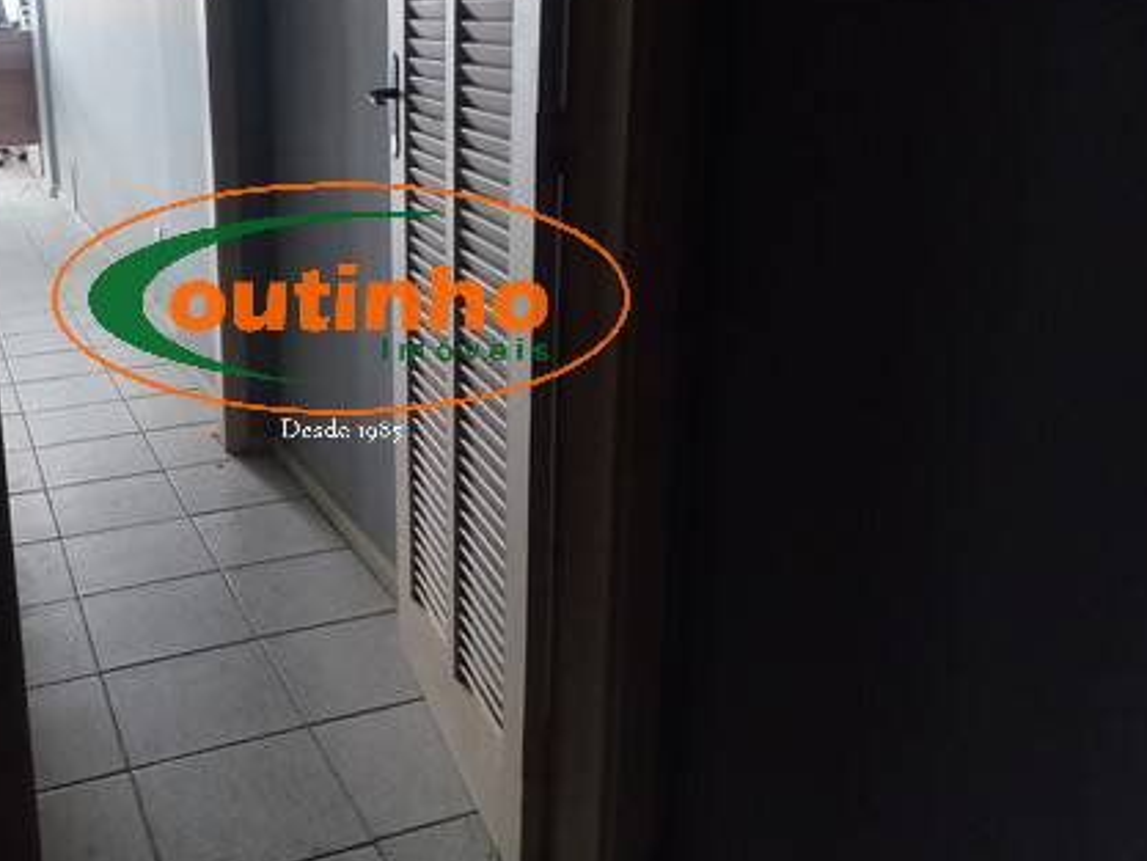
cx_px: 341
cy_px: 314
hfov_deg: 50.0
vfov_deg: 39.4
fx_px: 1193
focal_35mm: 36
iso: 1000
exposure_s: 1/24
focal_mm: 4.6
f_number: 1.8
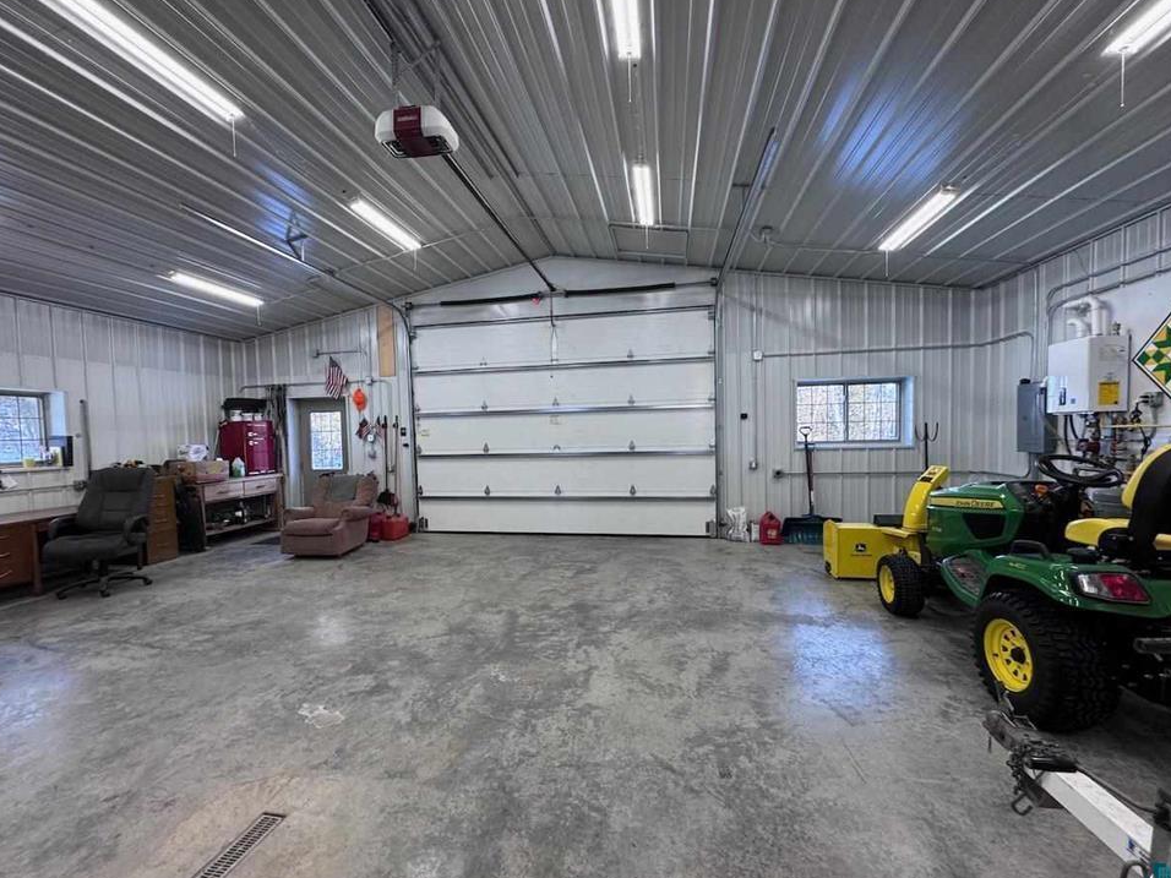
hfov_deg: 98.1
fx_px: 507
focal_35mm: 15
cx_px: 568
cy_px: 454
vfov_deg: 81.7
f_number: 2.2
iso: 200
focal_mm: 2.22
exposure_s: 1/120
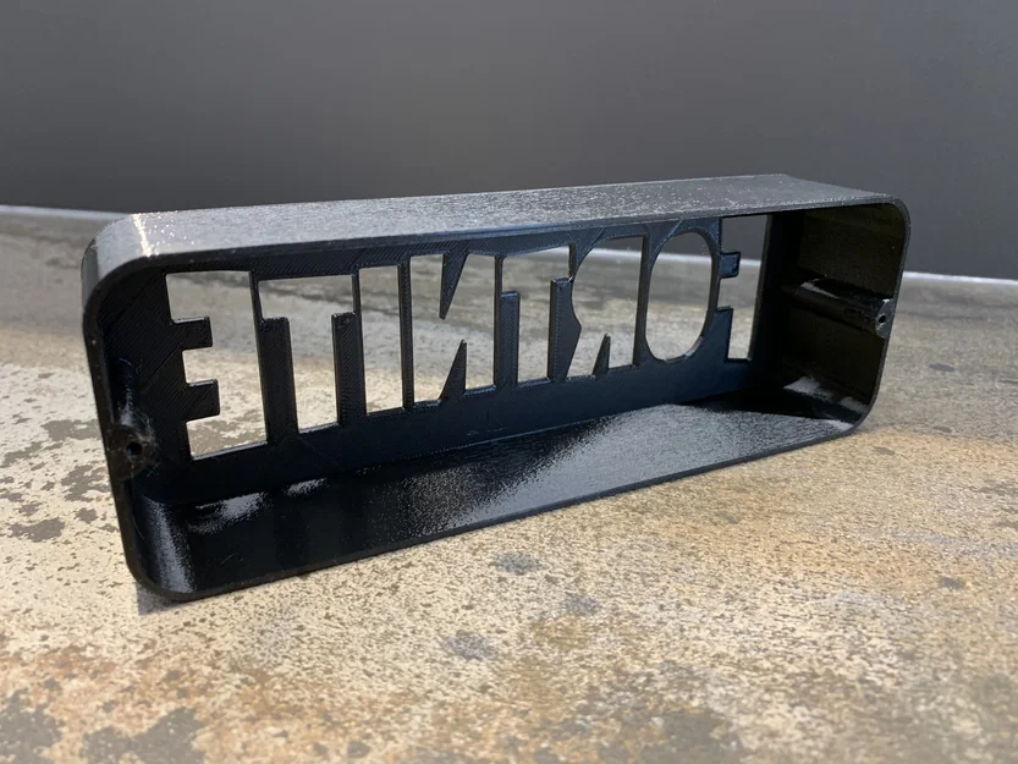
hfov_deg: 67.3
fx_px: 765
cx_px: 509
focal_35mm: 26
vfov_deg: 53.1
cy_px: 382
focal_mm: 4.25
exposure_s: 1/50
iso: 160
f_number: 1.8
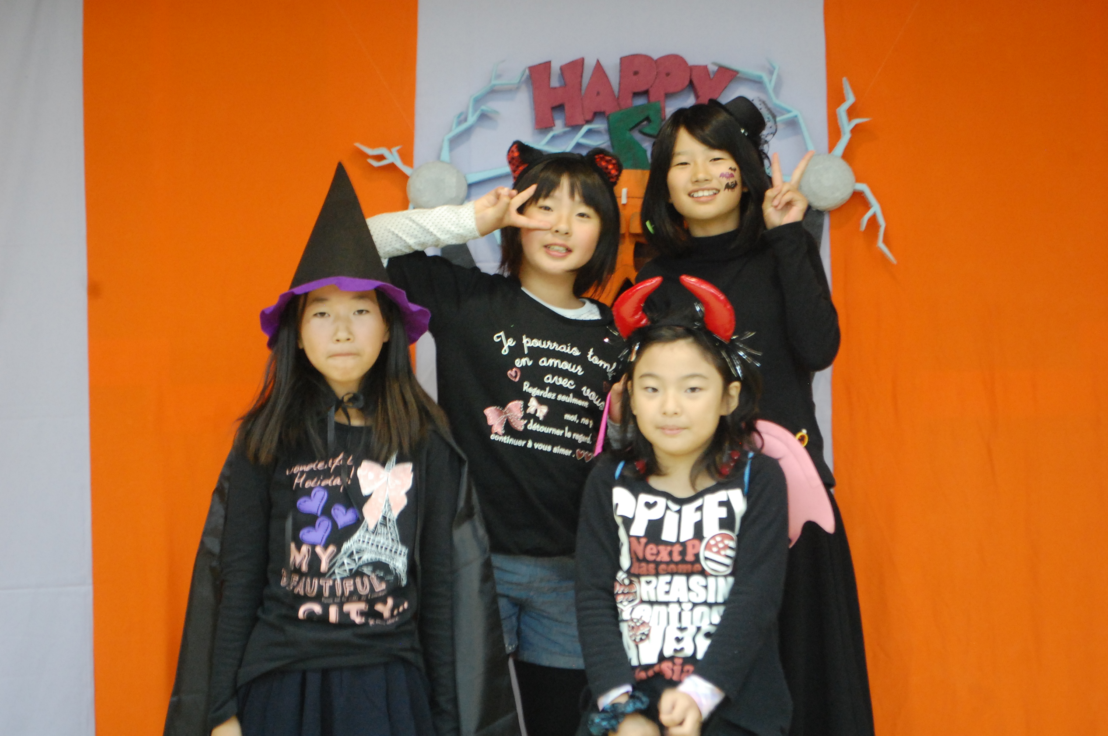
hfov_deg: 24.6
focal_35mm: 82
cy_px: 368
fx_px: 2537
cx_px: 554
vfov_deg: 16.5
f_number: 5.6
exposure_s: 1/8
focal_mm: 55
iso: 1400
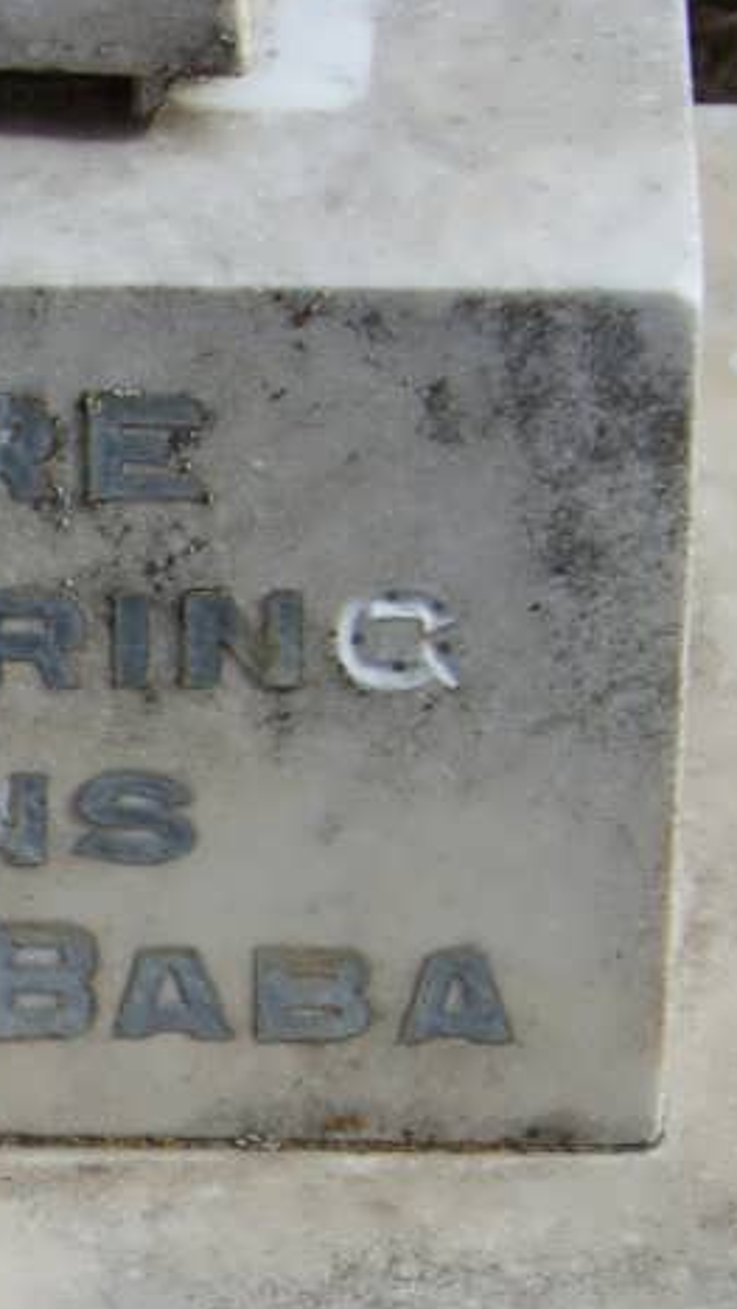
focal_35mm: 196
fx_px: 6803
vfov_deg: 11.0
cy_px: 1054
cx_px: -325
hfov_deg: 6.1
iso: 64
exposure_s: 1/640
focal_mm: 11.7
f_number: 4.5
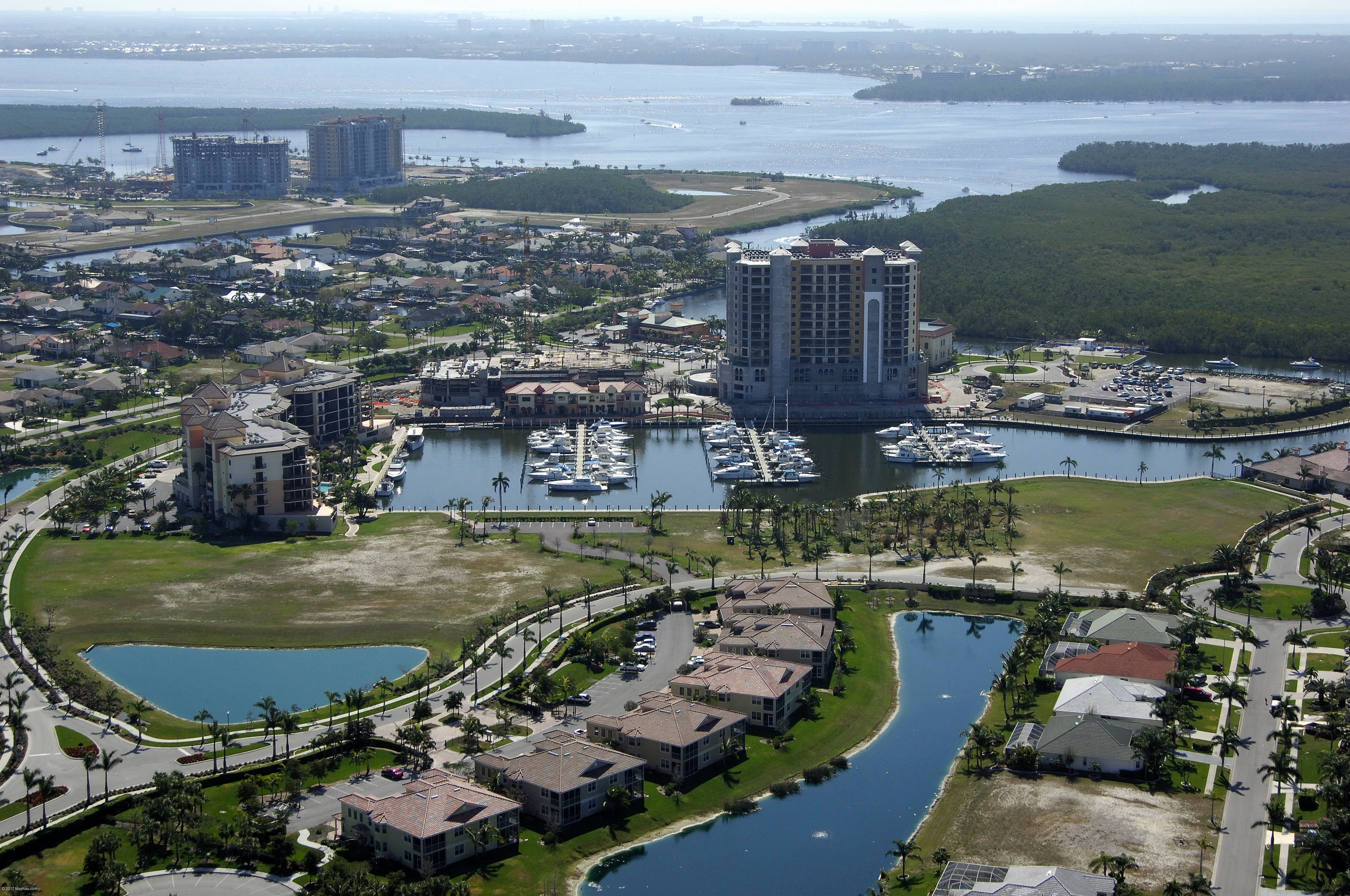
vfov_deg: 22.6
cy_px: 448
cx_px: 675
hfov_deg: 33.4
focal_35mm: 60
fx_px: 2247
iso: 400
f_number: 8.5
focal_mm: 40
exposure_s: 1/1000
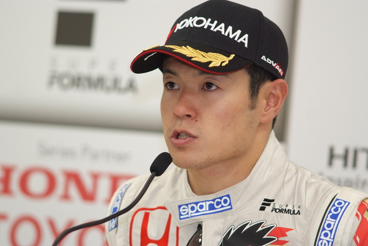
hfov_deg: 7.6
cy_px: 123
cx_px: 184
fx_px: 2760
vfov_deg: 5.1
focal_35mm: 270
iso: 800
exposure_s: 1/250
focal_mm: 180
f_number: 2.8
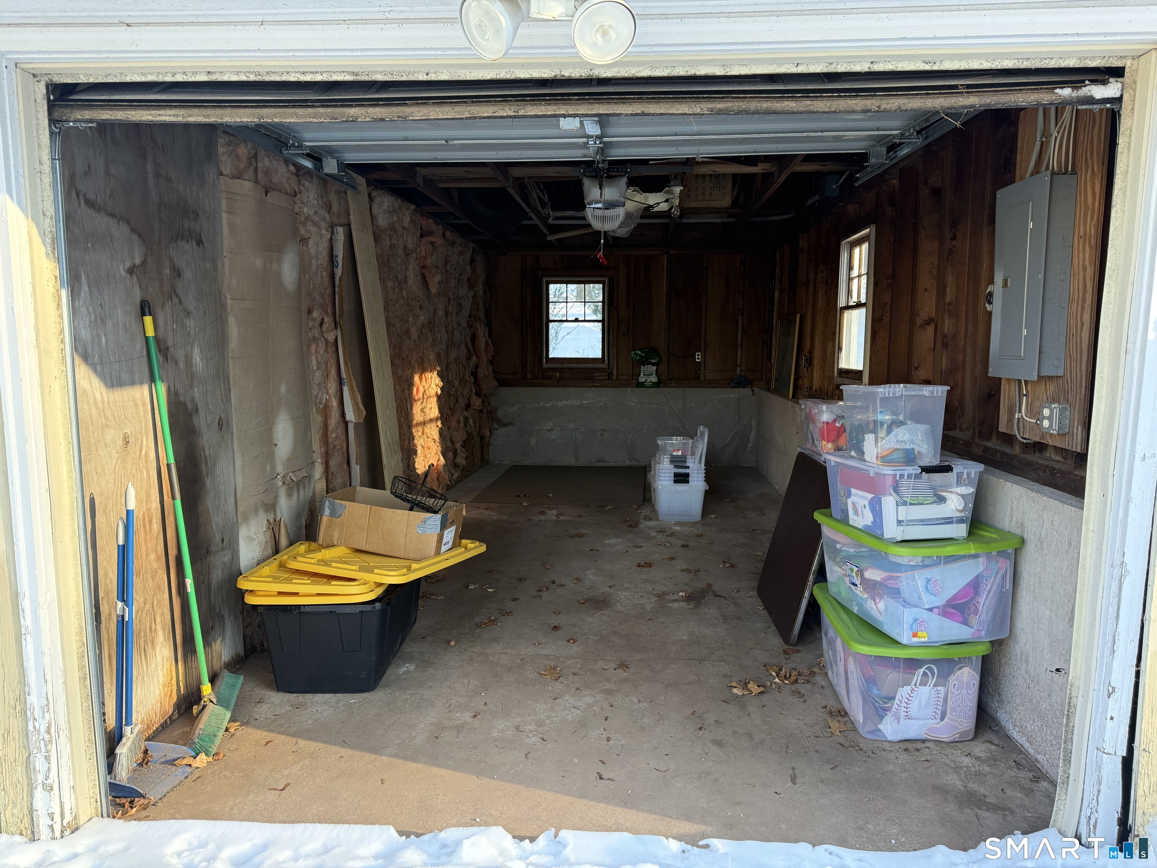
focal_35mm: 24
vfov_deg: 56.8
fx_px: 802
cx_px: 578
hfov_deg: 71.6
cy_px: 434
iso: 160
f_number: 1.78
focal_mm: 6.76
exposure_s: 1/228
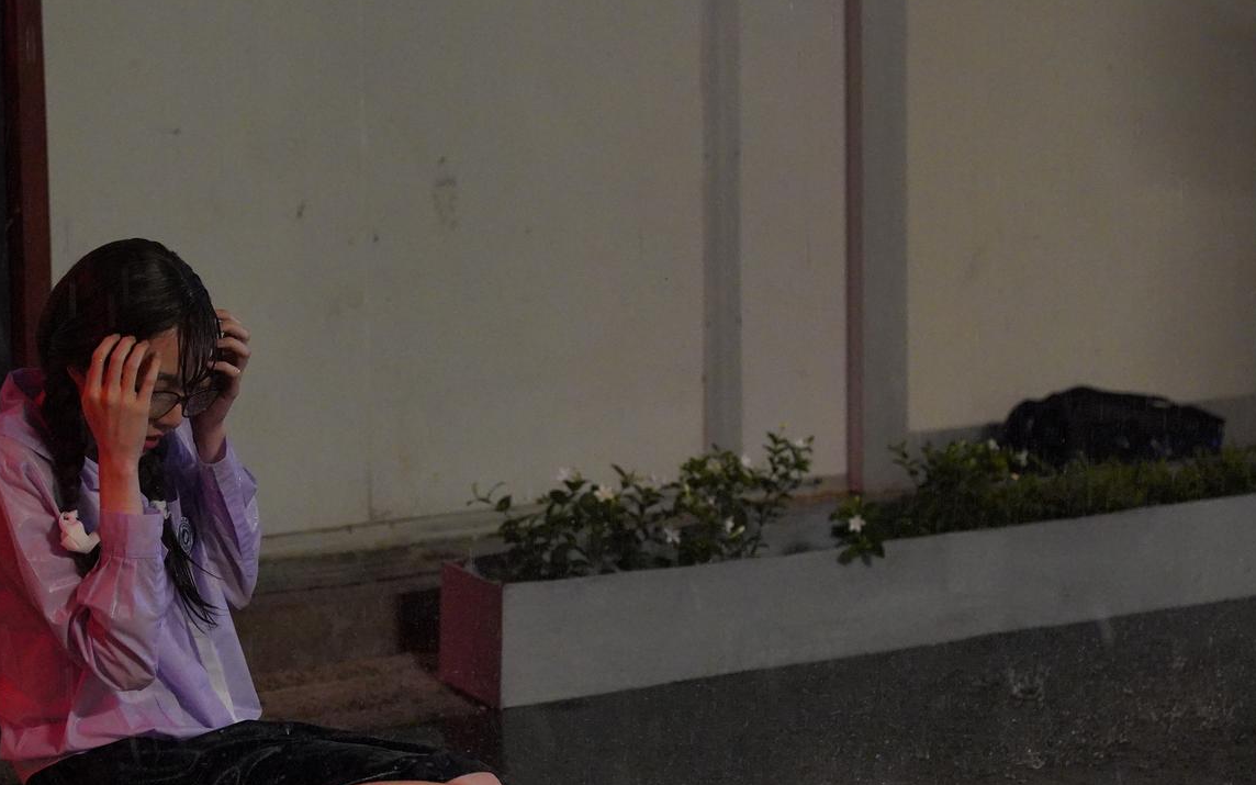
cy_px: 540
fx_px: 3628
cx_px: 447
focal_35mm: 106
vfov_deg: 12.3
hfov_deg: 19.6
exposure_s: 1/250
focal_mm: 70
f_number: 2.8
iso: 6400
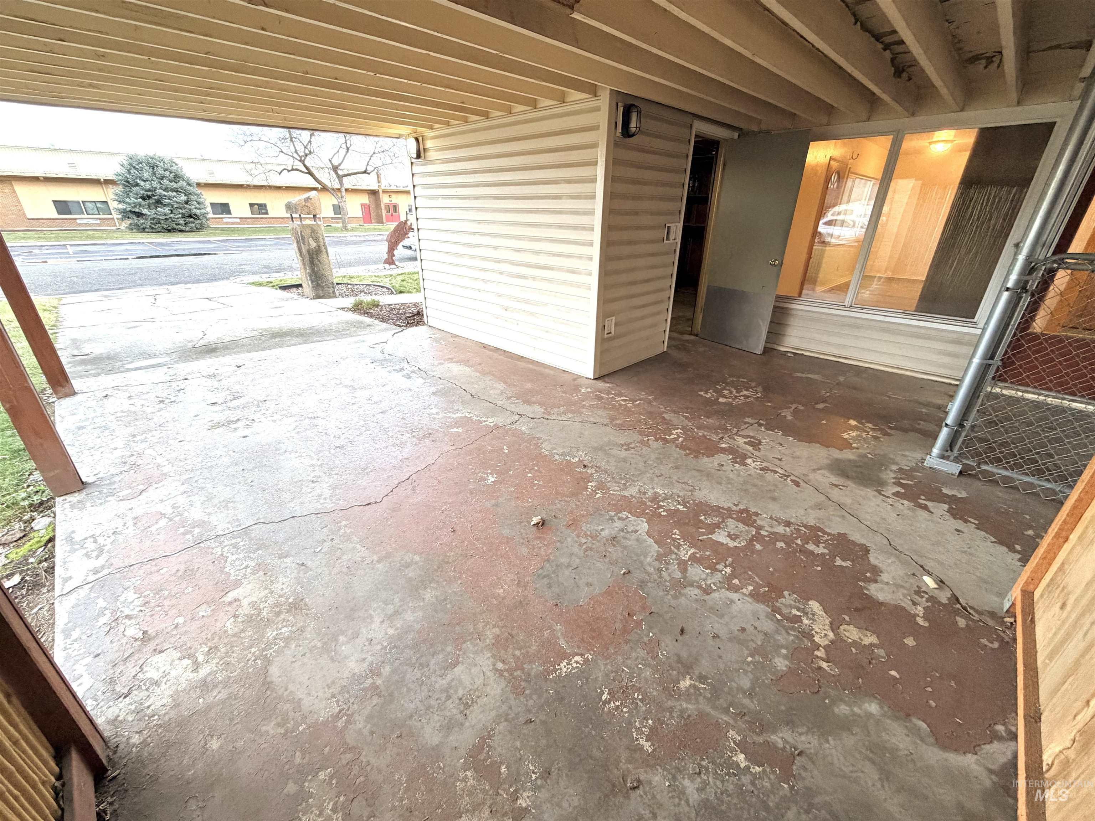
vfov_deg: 85.7
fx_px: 443
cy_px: 410
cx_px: 548
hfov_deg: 102.1
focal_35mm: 14
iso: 250
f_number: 2.2
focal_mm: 2.22
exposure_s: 1/120
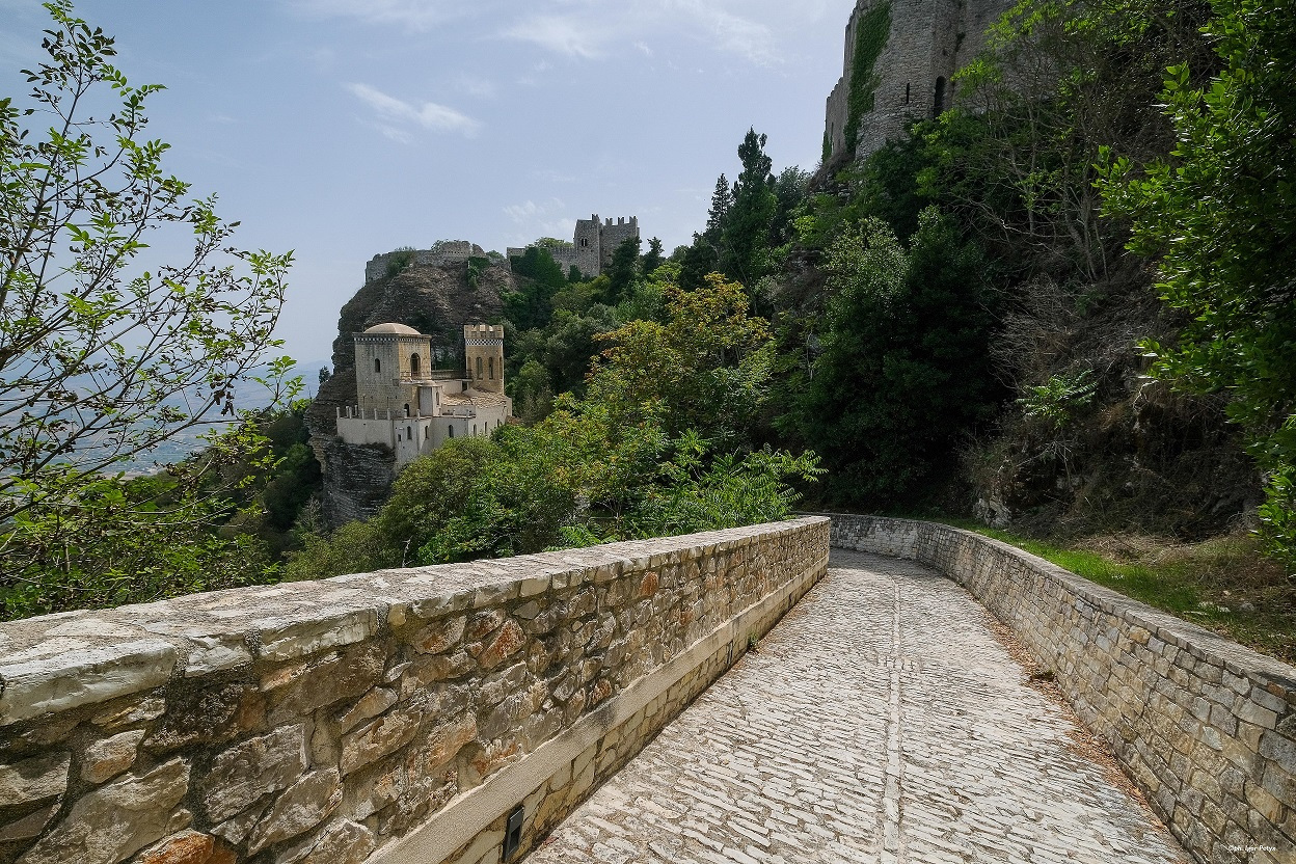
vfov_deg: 77.3
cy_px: 432
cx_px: 648
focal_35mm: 15
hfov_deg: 100.4
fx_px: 540
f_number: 10
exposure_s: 1/1000
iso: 320
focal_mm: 10
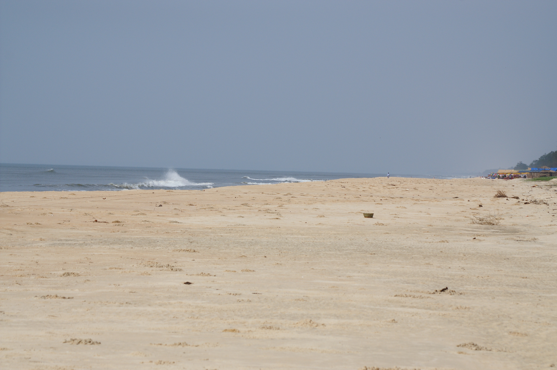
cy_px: 185
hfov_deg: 13.7
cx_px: 278
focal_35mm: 150
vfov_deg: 9.1
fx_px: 2319
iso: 200
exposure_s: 1/1000
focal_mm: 100
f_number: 10
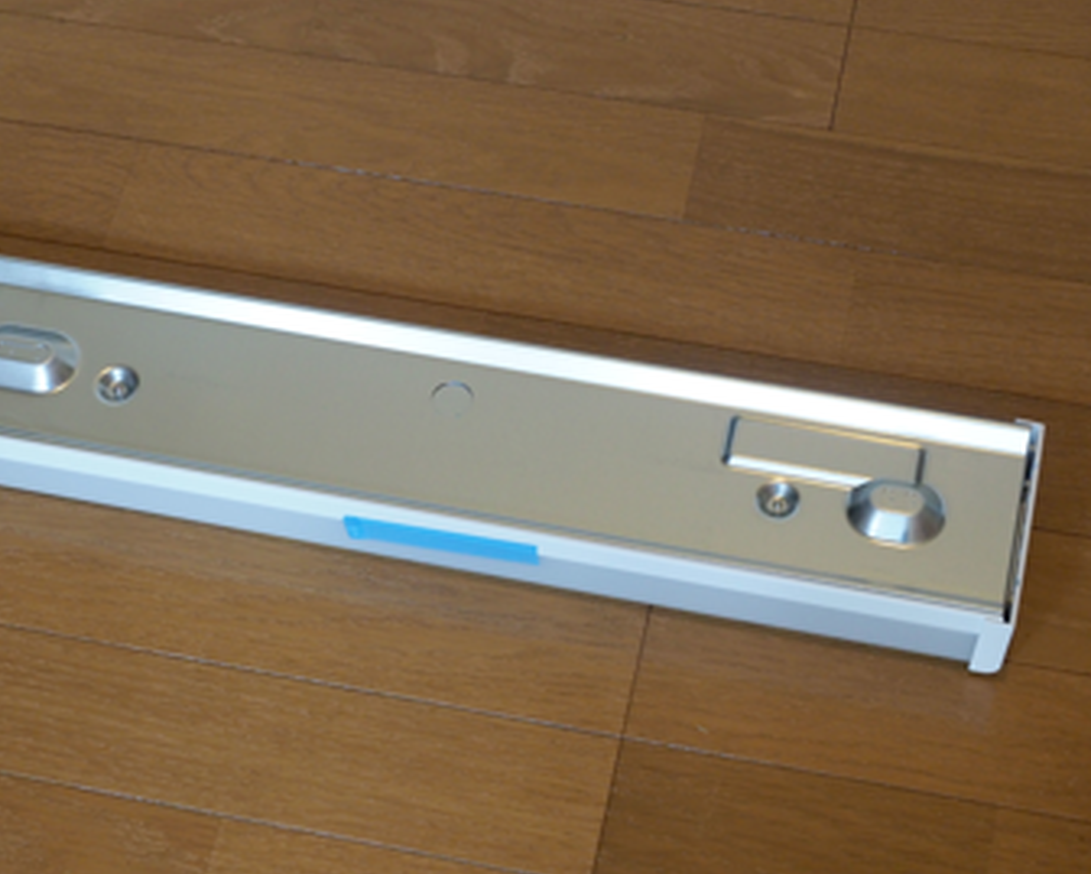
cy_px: 392
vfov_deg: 18.5
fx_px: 2681
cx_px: 455
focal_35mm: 83
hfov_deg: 23.0
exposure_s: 1/80
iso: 1250
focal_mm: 34
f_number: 5
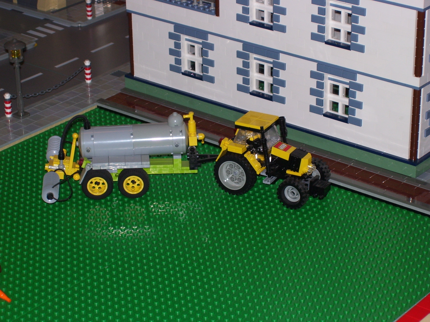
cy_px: 161
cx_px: 215
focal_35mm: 108
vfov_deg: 13.7
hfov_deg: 18.2
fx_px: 1342
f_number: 4.6
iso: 80
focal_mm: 18
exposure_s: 1/90
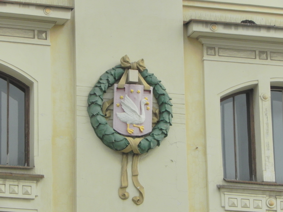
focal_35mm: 247
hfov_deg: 8.0
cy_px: 106
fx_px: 2019
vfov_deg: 6.0
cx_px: 142
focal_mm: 44
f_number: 8
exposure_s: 1/470
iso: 400
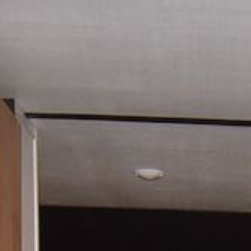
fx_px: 1124
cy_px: 517
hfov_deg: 12.4
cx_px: 317
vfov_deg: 11.4
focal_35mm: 137
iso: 720
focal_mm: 10
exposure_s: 1/125
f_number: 5.6
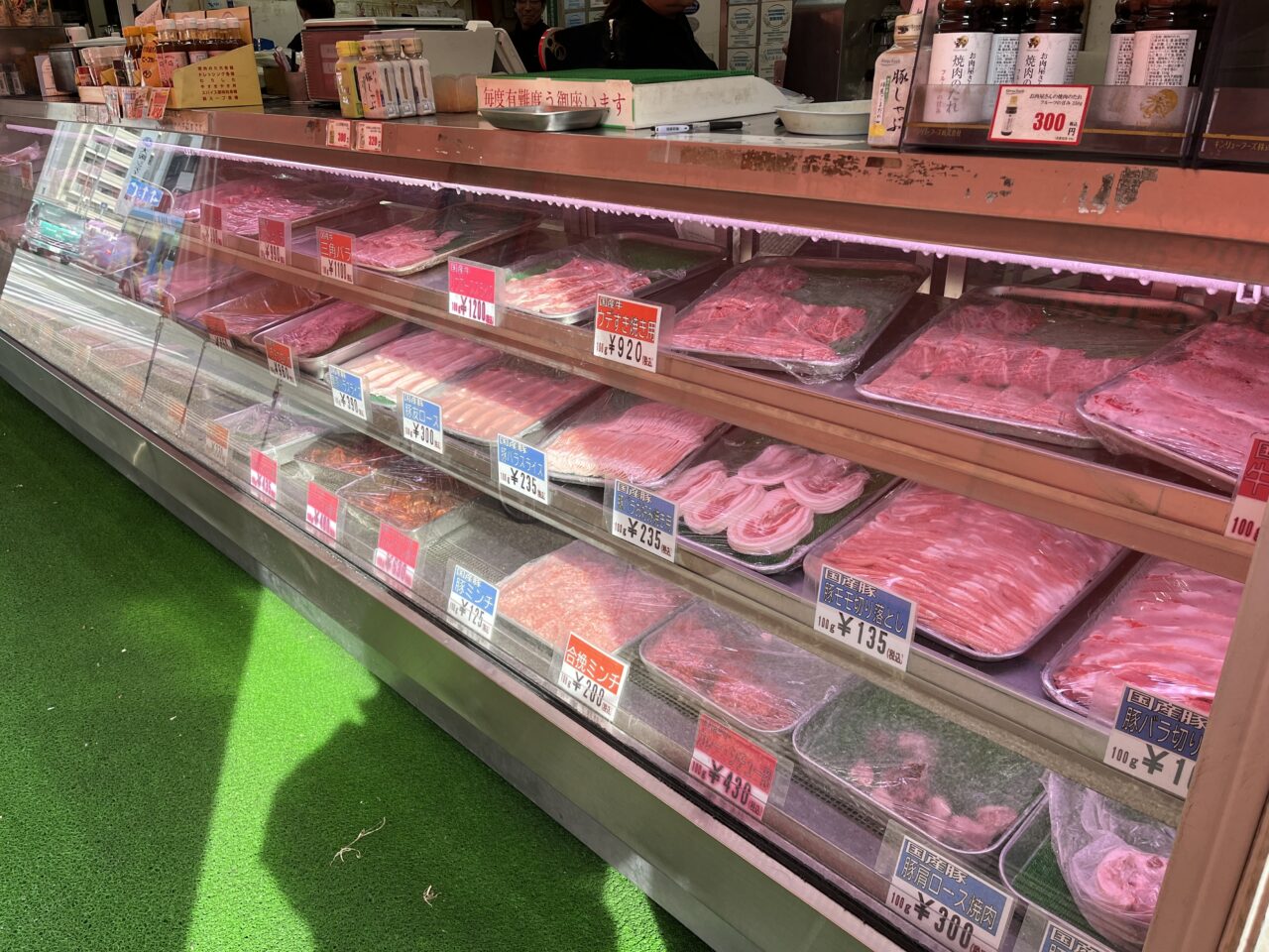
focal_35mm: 26
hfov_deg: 67.3
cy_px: 476
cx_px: 634
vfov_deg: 53.1
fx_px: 953
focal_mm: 5.1
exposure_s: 1/419
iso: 50
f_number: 1.6
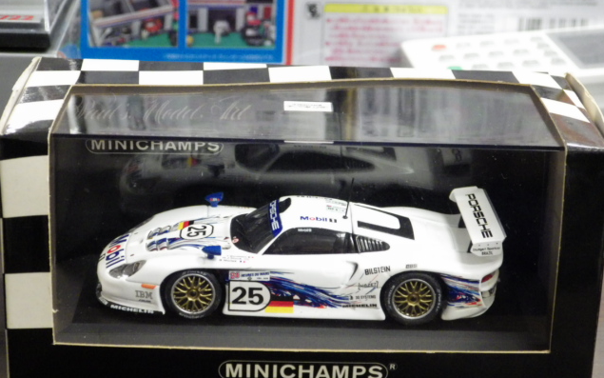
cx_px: 303
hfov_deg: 22.3
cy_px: 197
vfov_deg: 14.1
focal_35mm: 93
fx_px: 1531
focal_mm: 15.6
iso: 1000
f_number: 4.4
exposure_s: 1/30
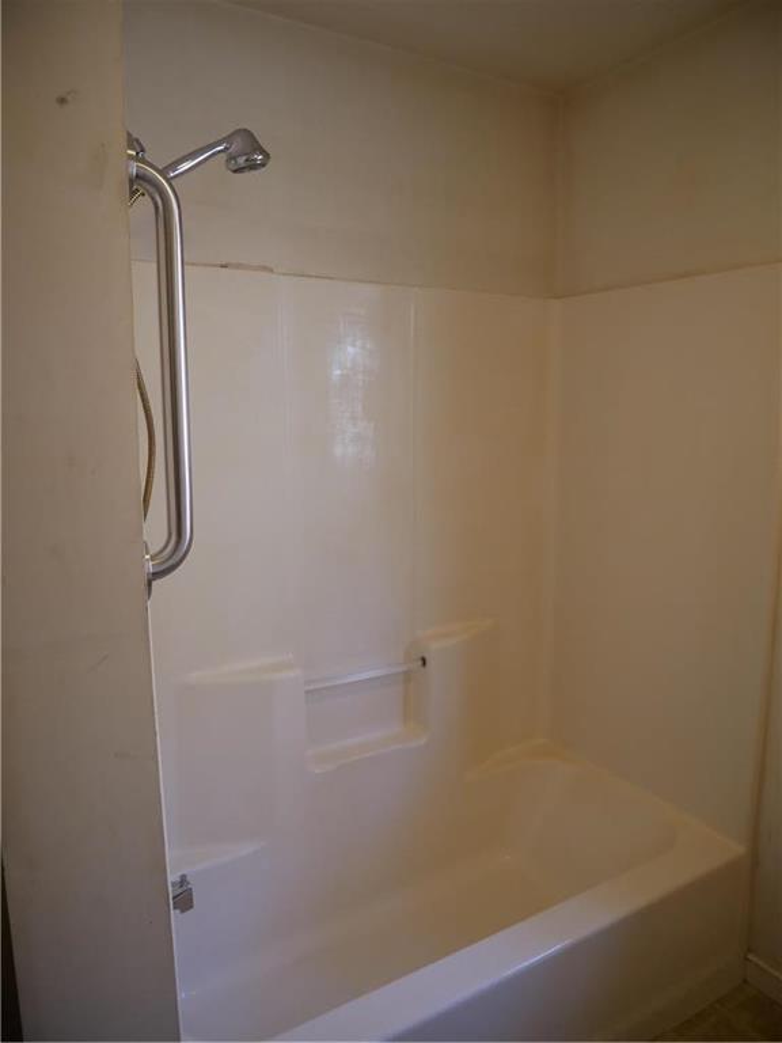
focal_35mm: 24
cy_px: 522
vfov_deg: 71.6
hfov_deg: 56.8
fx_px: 723
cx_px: 391
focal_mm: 12
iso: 1000
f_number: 3.5
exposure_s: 1/60
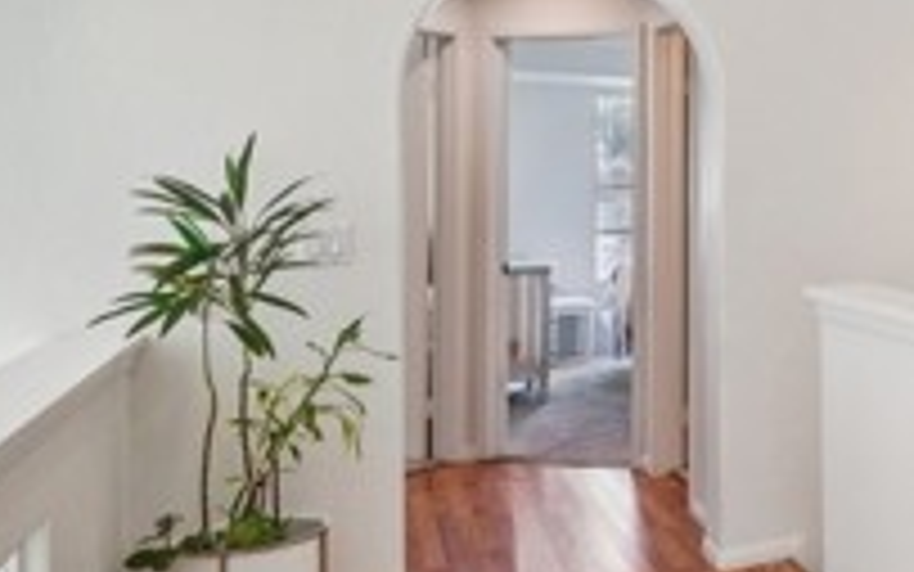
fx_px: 1121
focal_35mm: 45
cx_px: 1234
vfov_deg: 28.5
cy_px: 225
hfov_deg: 31.8
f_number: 7.1
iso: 400
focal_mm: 14
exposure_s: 1/20
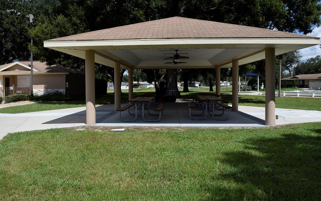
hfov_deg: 66.5
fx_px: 245
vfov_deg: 44.5
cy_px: 92
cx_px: 161
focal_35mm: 28
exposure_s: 1/400
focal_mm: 18
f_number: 10
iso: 200
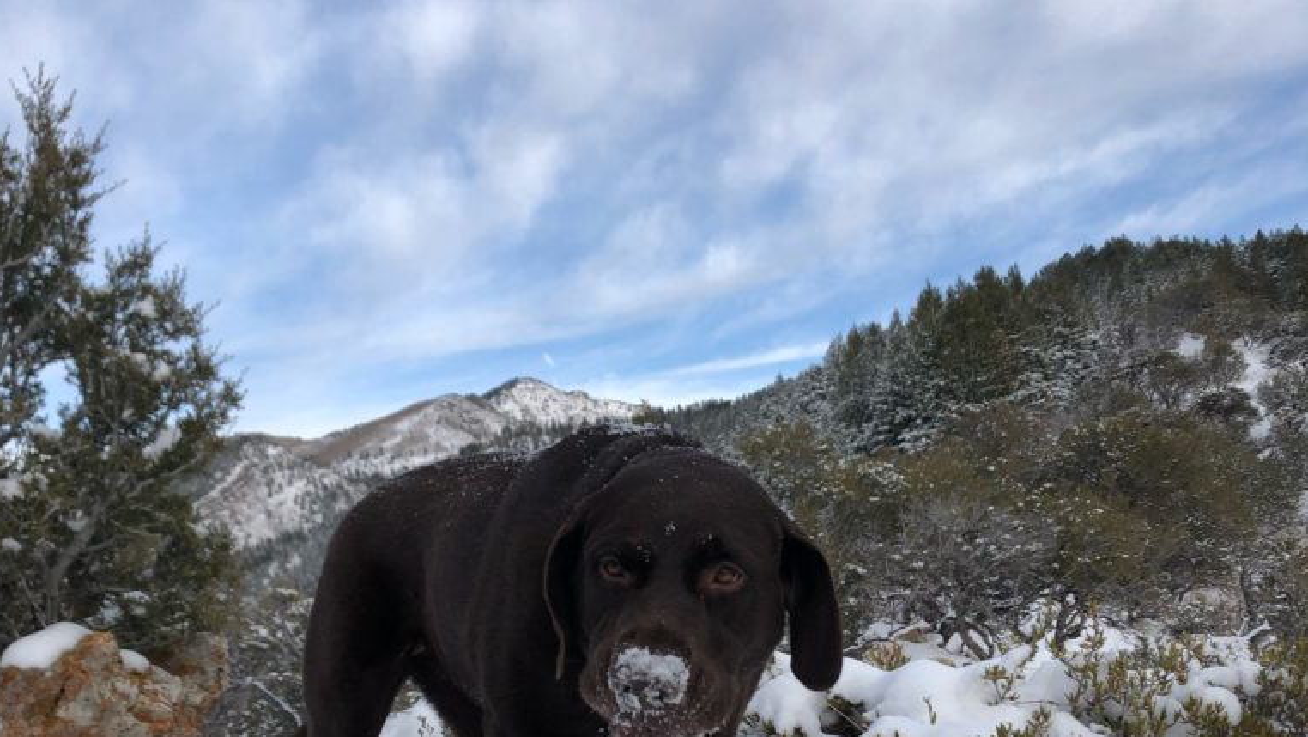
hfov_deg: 49.4
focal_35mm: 41
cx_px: 651
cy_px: 548
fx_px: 1422
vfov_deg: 28.6
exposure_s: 1/1245
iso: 20
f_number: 1.8
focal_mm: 3.99
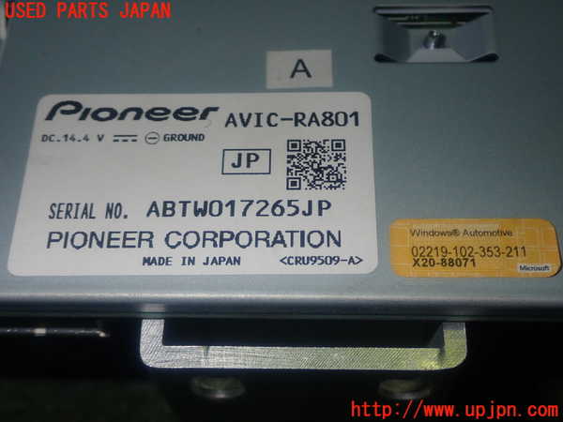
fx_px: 813
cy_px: 211
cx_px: 282
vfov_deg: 29.1
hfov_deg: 38.2
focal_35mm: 50
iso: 200
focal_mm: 9.01
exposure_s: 1/50
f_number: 9
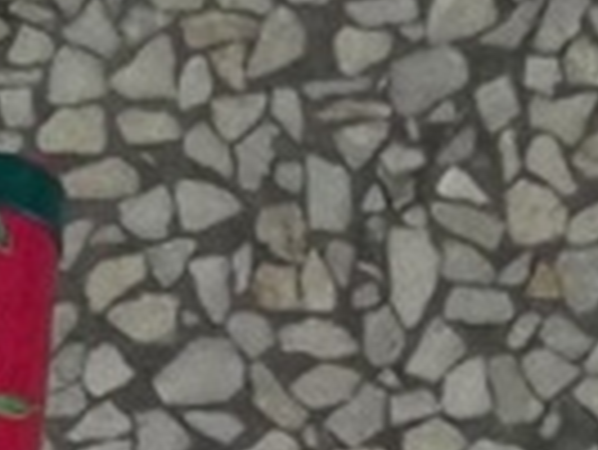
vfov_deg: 7.1
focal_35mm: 192
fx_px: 3320
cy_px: 1251
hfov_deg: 10.0
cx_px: -243
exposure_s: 1/30
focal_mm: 5.7
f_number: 2.9
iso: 160
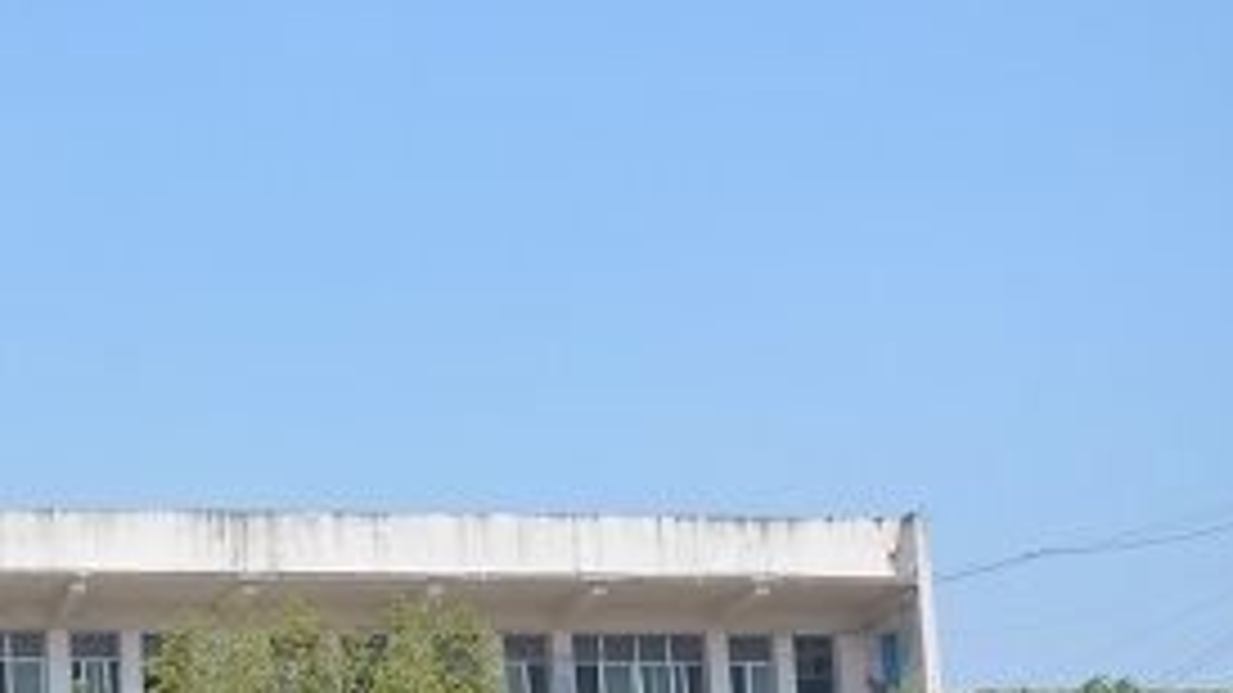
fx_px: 2354
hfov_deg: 25.8
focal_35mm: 72
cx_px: -302
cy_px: 736
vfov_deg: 16.3
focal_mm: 18
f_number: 8
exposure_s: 1/250
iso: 100
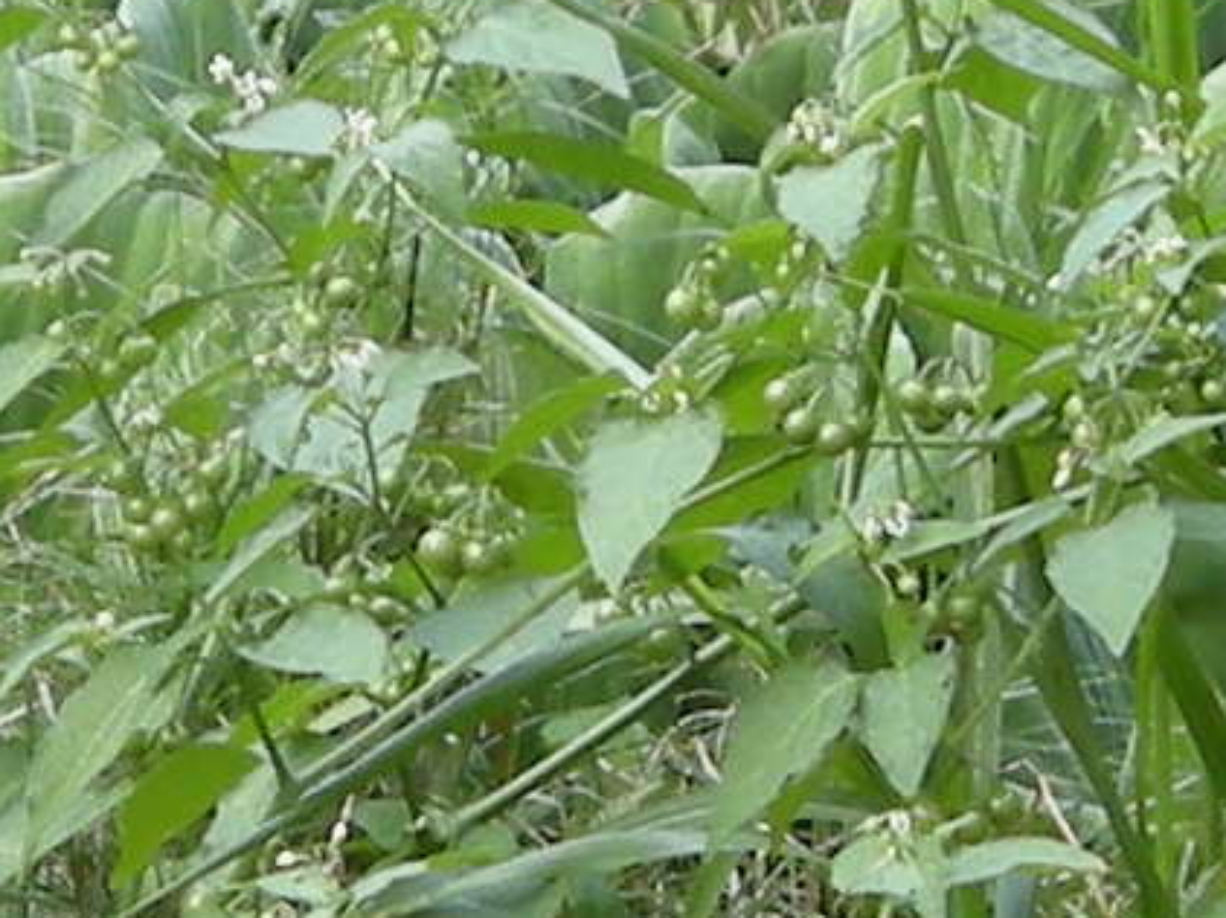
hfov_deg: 11.4
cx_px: -186
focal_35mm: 170
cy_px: 1820
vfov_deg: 8.3
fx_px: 6017
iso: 64
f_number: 3.4
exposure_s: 1/85
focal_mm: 7.5
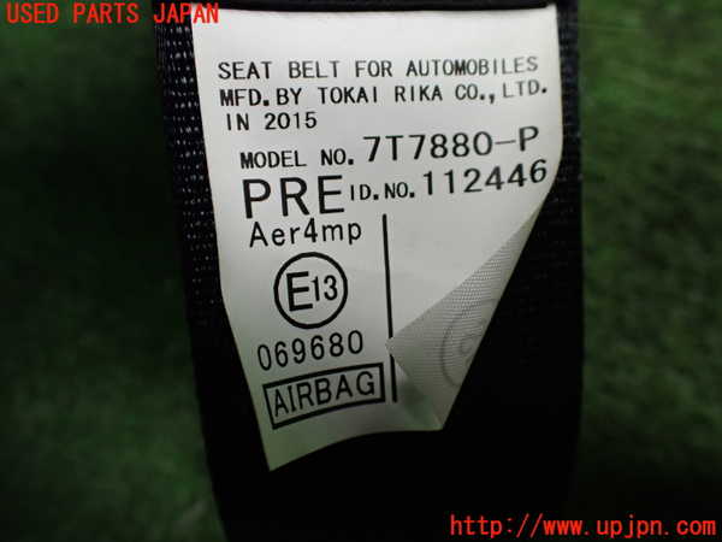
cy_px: 271
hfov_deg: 60.0
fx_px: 626
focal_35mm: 30
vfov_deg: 46.8
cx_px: 361
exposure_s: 1/125
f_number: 2.3
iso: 400
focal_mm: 5.4
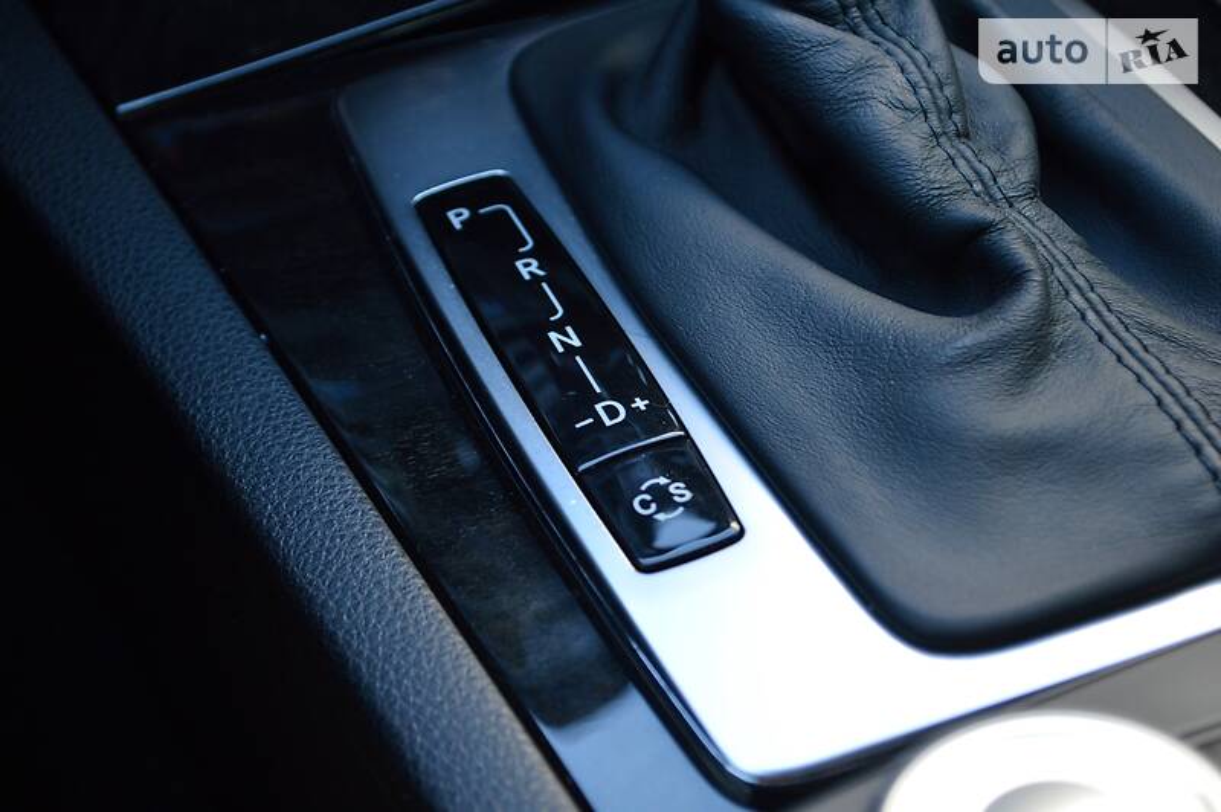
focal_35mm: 72
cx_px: 610
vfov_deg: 18.9
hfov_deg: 28.1
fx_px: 2440
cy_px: 406
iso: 450
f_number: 5.3
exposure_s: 1/60
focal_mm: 48
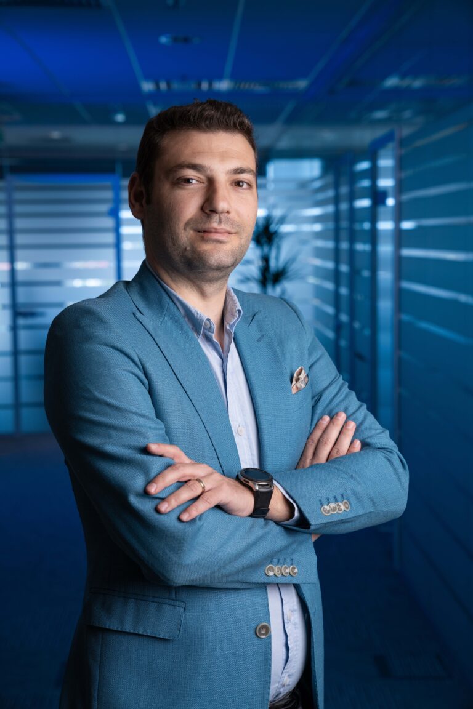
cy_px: 354
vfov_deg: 30.5
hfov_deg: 20.6
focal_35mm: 66
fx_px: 1301
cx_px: 236
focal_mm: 66
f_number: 5
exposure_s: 1/125
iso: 160
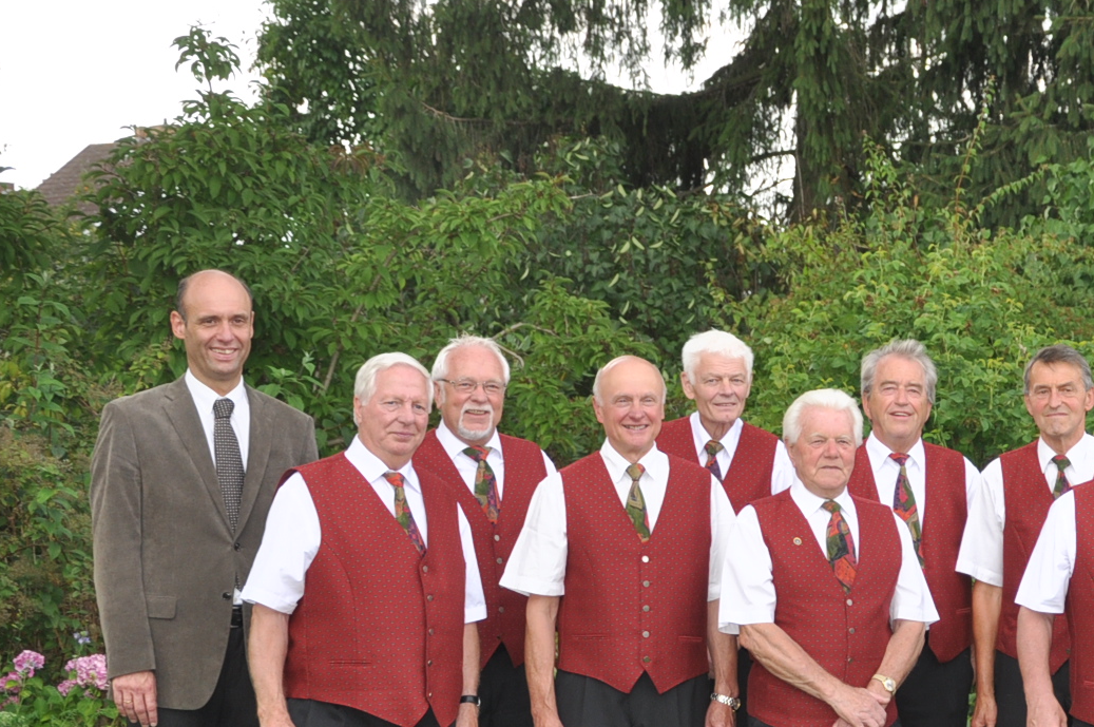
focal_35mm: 93
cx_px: 1090
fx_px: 2823
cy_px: 550
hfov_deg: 21.2
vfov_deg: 14.6
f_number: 4.2
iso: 250
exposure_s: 1/200
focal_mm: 30
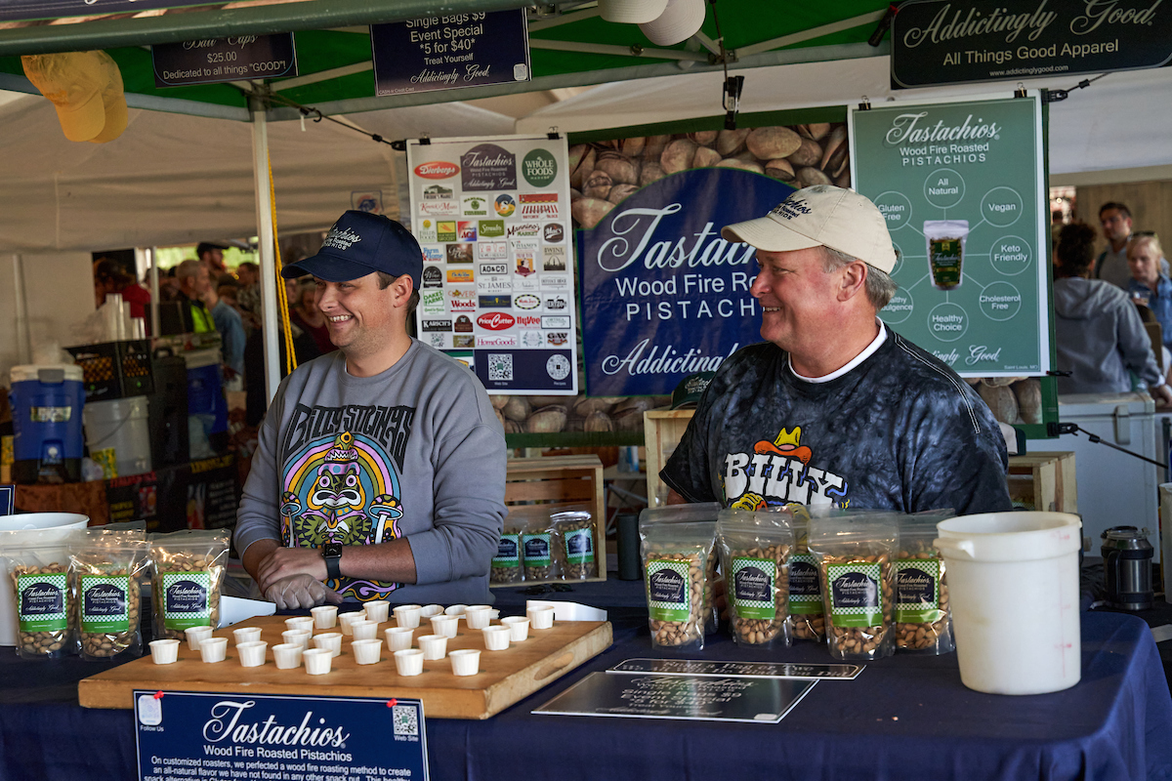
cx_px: 586
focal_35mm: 58
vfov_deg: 23.4
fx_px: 1888
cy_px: 390
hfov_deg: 34.5
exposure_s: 1/400
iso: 3200
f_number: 5.6
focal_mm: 58
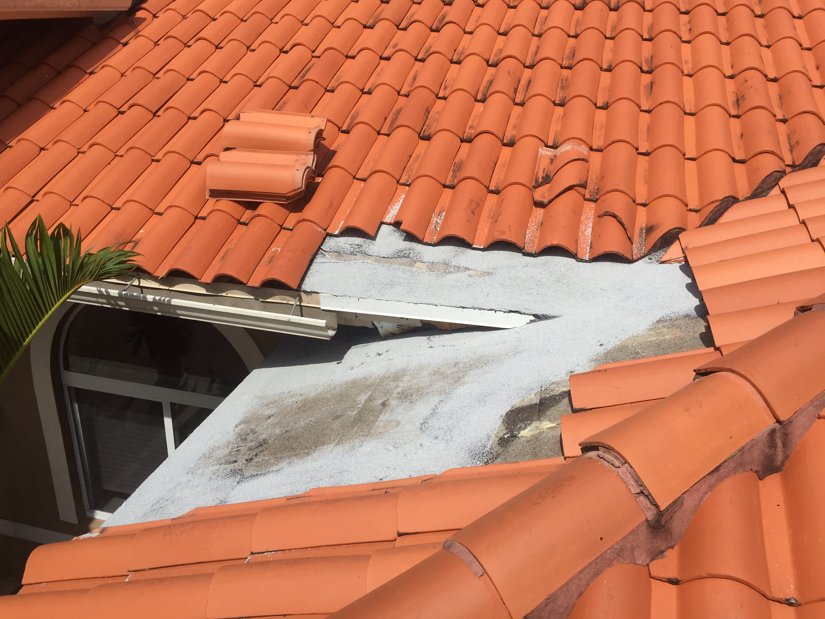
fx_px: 691
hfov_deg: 61.7
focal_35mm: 29
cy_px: 310
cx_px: 412
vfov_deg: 48.2
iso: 32
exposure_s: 1/3968
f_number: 2.2
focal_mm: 4.15
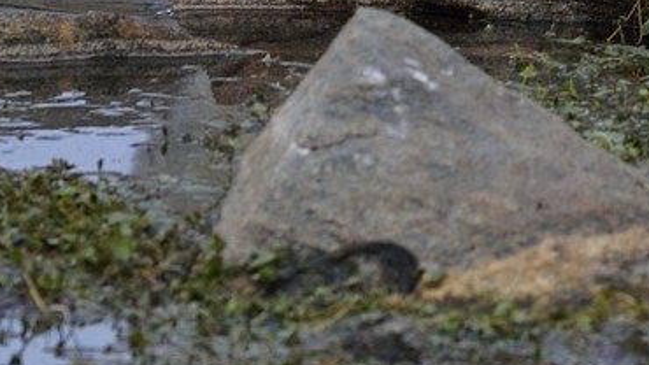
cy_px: -544
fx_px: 15572
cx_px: 1038
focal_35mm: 905
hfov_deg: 2.4
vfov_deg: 1.3
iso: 400
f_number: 7.1
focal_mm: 200
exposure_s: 1/400
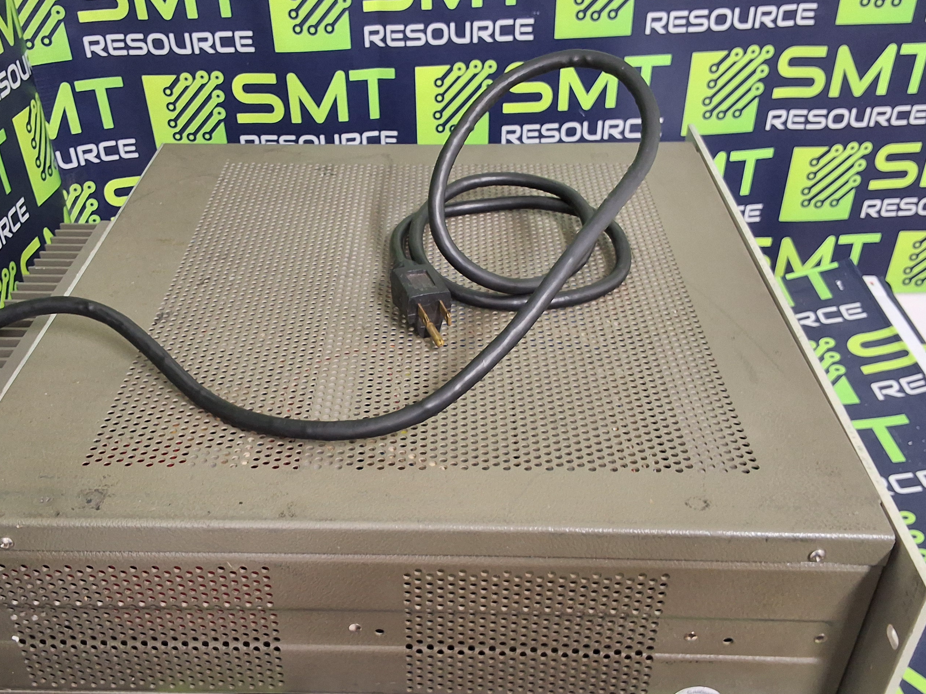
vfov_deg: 39.6
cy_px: 392
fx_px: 963
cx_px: 411
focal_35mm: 36
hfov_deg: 51.2
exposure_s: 1/30
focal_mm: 2.91
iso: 200
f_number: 1.9
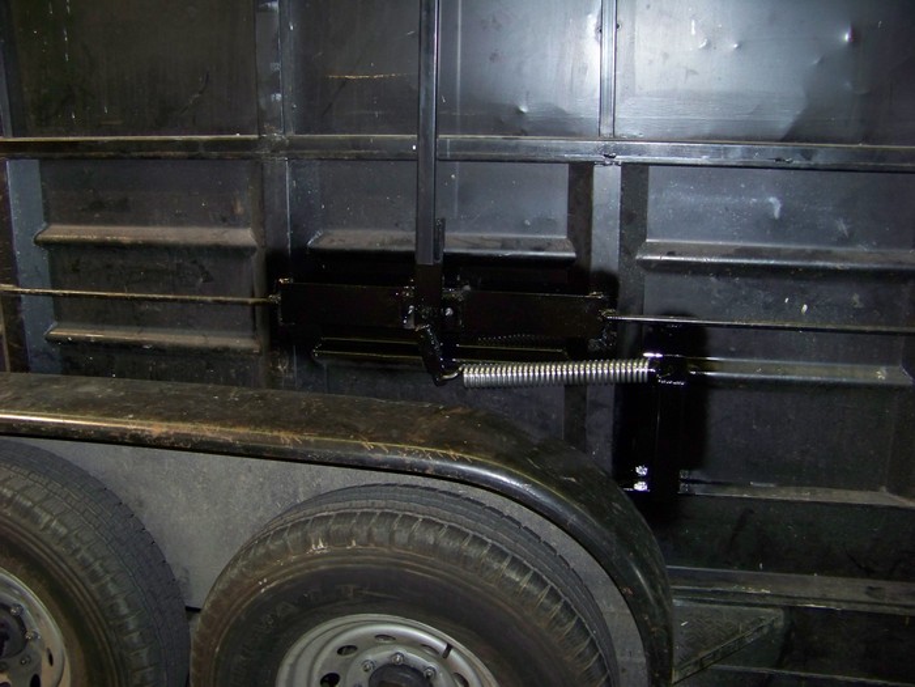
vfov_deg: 39.7
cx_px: 458
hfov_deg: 51.4
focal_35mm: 36
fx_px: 952
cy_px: 344
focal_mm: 5.85
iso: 200
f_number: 2.8
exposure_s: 1/30
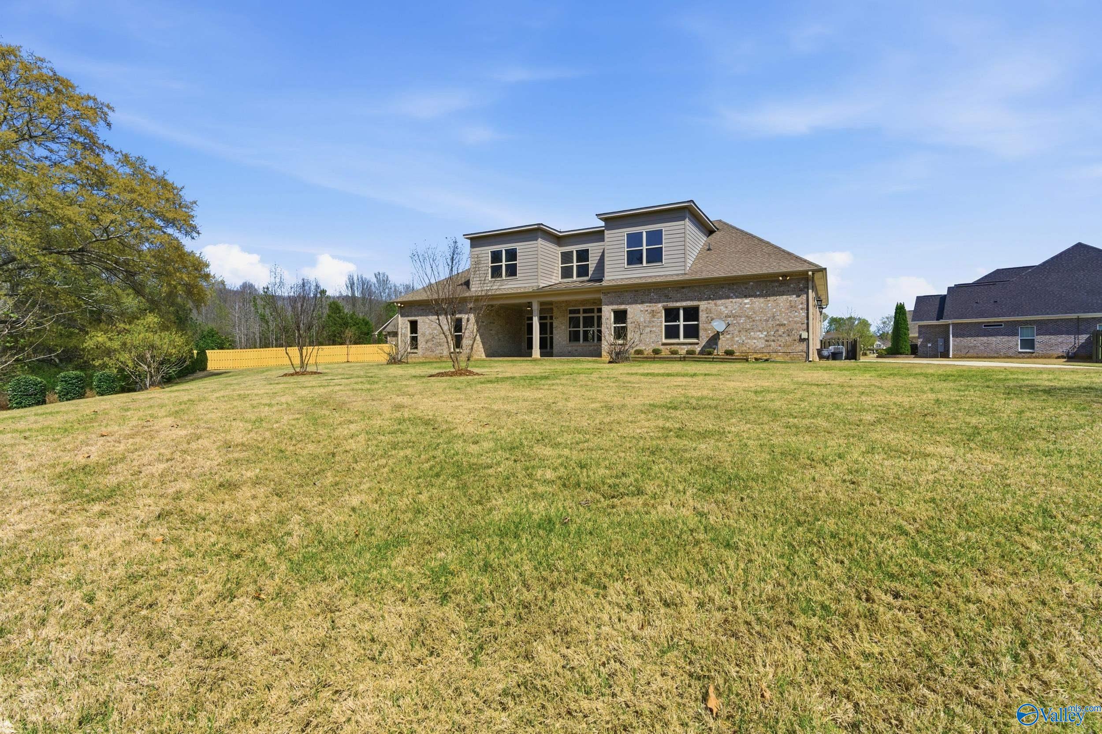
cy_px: 367
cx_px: 551
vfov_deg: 73.7
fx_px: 490
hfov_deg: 96.7
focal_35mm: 16
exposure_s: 1/8000
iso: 250
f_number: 9
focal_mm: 16
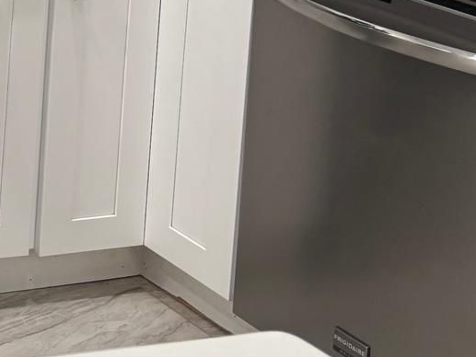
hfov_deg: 15.5
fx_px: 1417
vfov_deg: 13.4
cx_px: -450
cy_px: -203
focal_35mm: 103
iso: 80
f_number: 1.6
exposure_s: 1/60
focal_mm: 5.96
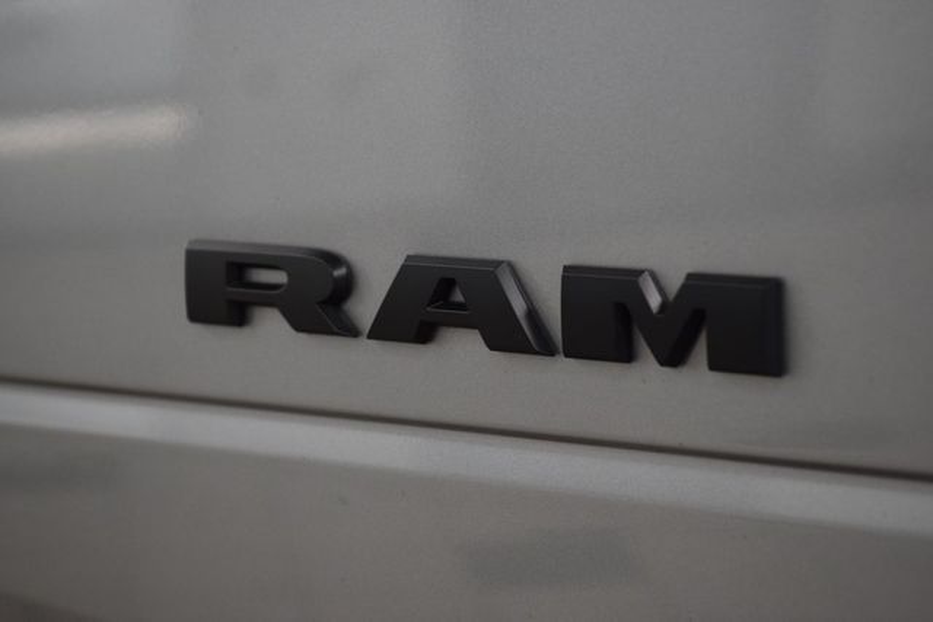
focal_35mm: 105
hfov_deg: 19.5
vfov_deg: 13.0
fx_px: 2722
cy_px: 311
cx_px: 466
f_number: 3.5
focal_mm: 70
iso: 1600
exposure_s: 1/125
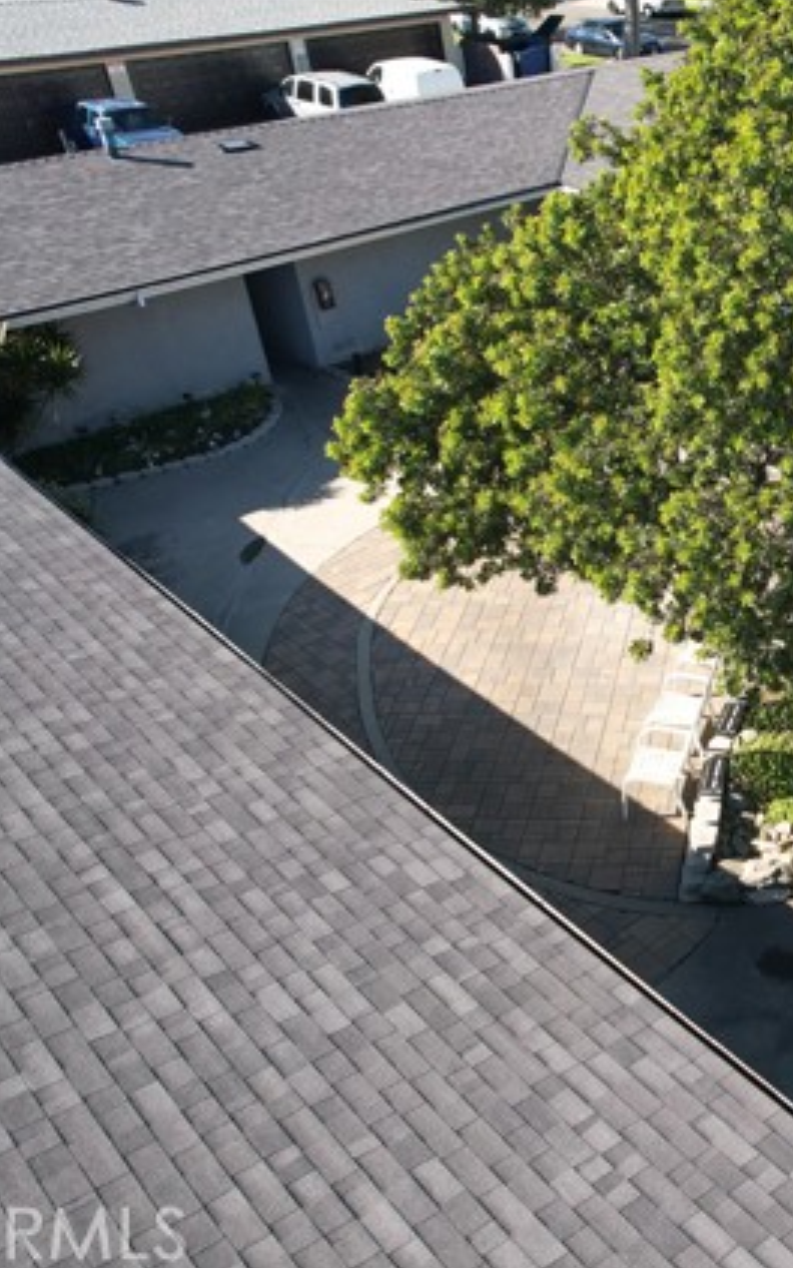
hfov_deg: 33.0
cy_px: 636
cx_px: 856
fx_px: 1175
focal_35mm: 34
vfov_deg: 56.7
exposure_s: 1/640
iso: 100
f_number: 2.8
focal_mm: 8.38
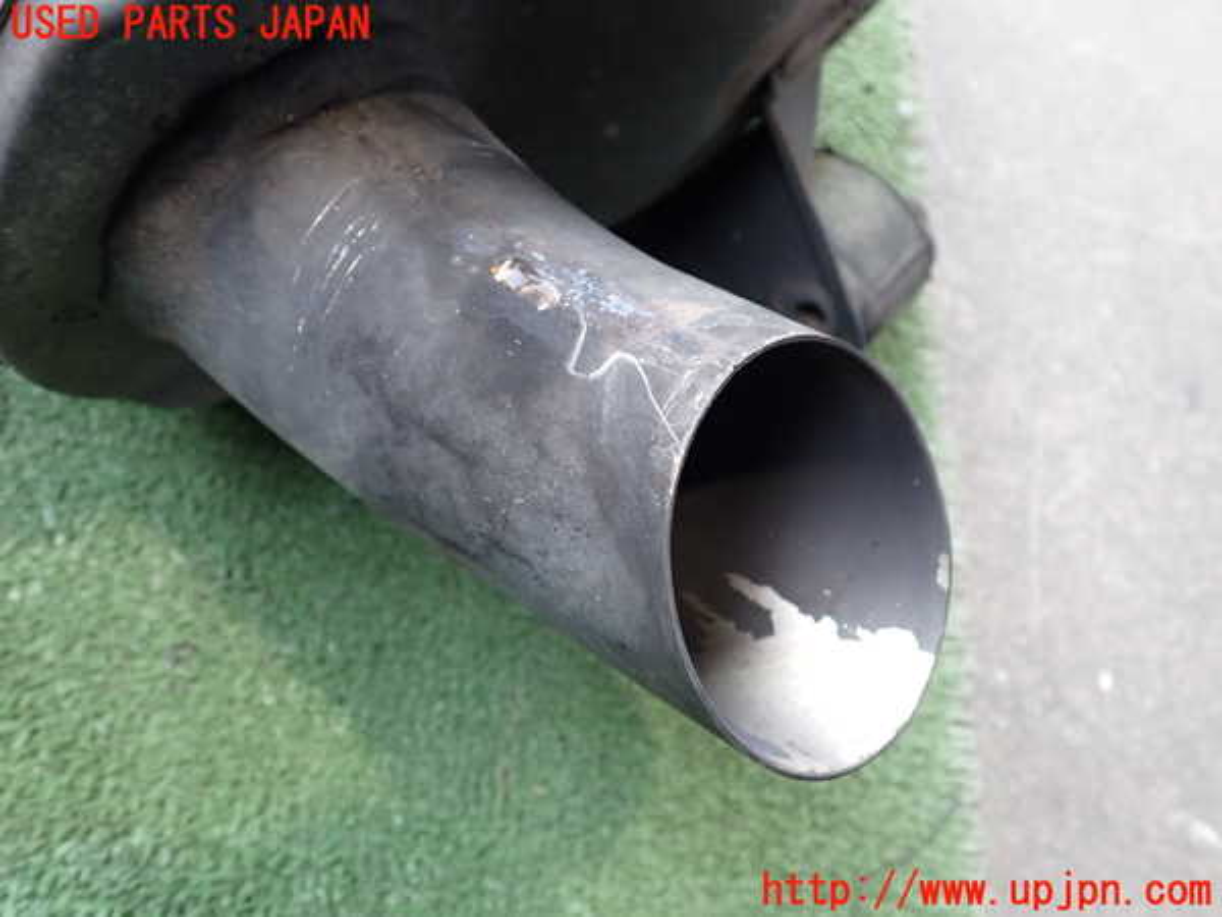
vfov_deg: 46.8
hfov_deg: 60.0
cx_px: 611
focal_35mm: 30
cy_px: 458
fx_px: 1059
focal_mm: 5.4
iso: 200
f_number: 2.3
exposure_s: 1/30
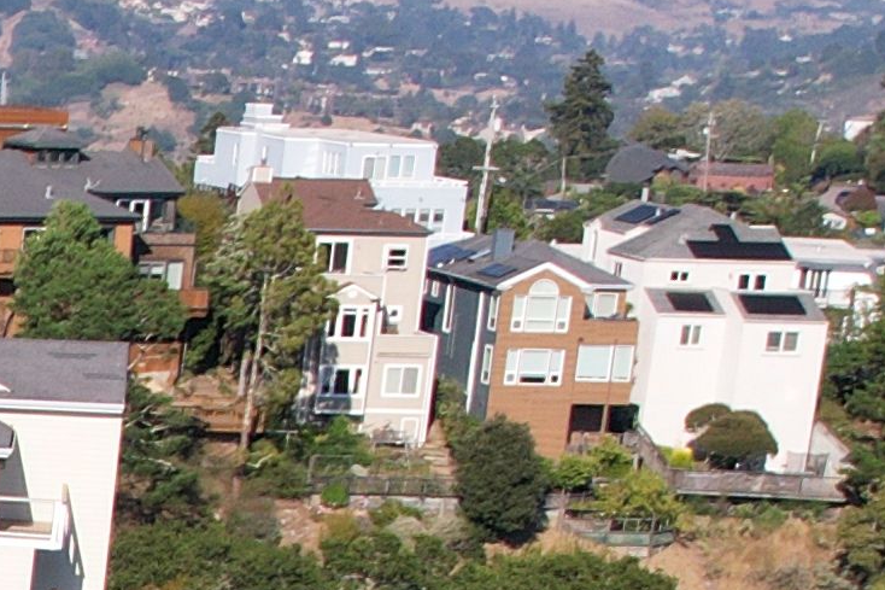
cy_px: 1213
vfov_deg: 8.0
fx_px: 4031
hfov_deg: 10.6
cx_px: -1318
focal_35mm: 164
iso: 120
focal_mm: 8.38
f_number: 2.8
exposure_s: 1/60
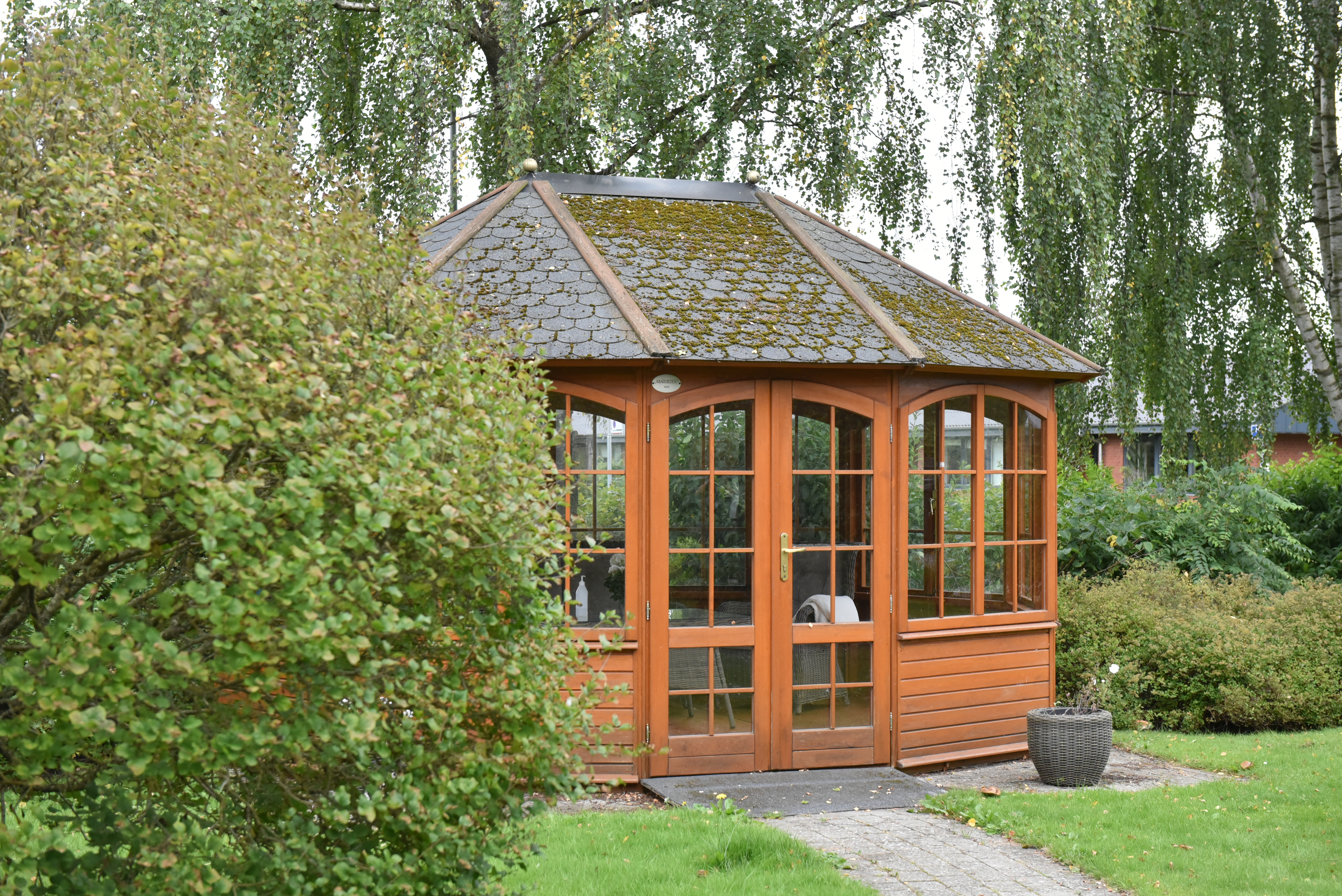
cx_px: 671
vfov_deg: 24.2
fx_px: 2088
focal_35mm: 56
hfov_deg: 35.6
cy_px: 448
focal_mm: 56
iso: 3200
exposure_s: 1/1600
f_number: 5
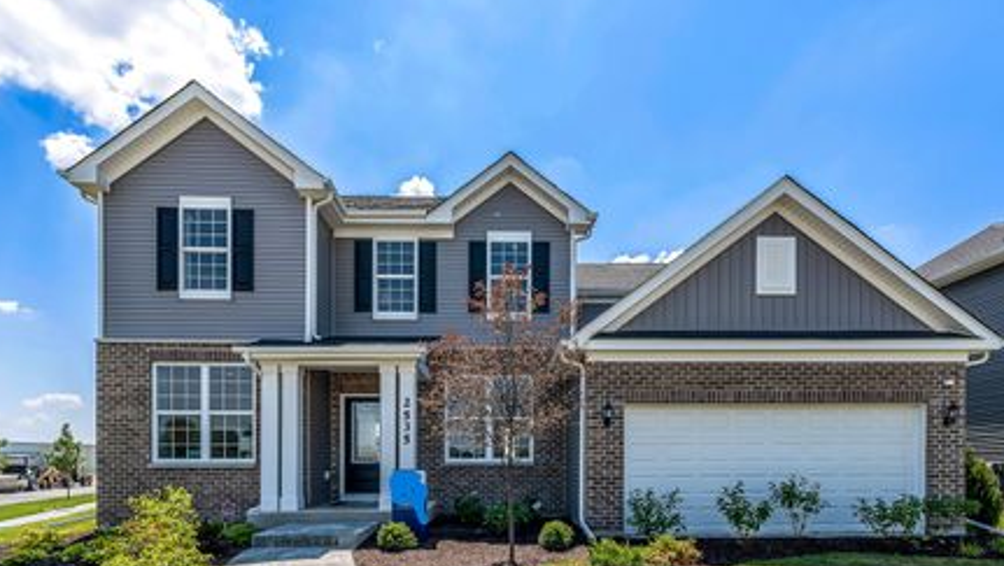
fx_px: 453
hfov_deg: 95.9
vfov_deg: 63.2
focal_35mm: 17
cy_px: 351
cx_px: 508
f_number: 8
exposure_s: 1/500
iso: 200
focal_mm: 14
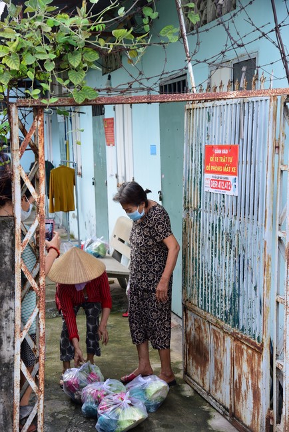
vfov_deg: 34.5
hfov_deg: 23.4
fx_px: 698
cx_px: 144
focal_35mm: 58
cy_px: 216
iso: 320
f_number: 5.6
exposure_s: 1/125
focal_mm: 58
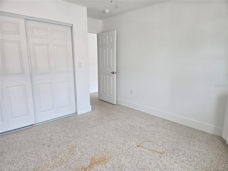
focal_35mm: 23
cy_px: 86
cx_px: 114
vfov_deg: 58.9
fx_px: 151
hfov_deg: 73.9
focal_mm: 5.4
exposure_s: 1/180
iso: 80
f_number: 1.8
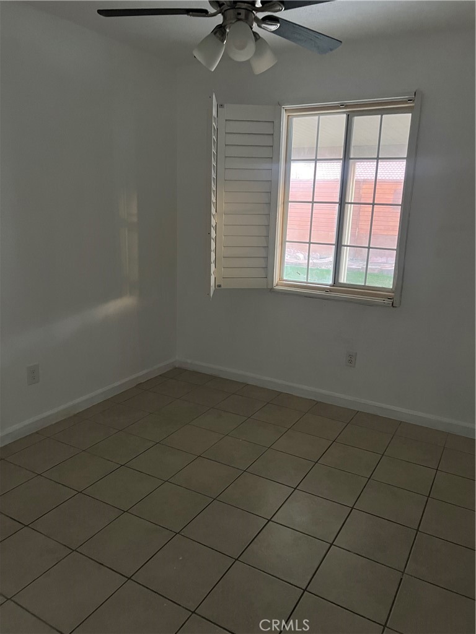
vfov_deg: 67.3
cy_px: 317
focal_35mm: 26
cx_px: 238
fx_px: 477
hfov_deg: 53.1
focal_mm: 5.7
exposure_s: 1/40
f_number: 1.5
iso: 500
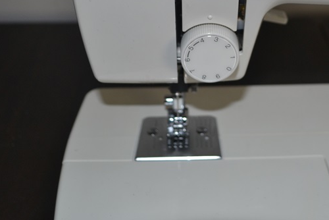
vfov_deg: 22.0
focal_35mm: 60
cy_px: 11
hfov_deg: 33.0
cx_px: 232
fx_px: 549
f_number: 3.8
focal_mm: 20
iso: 140
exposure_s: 1/60
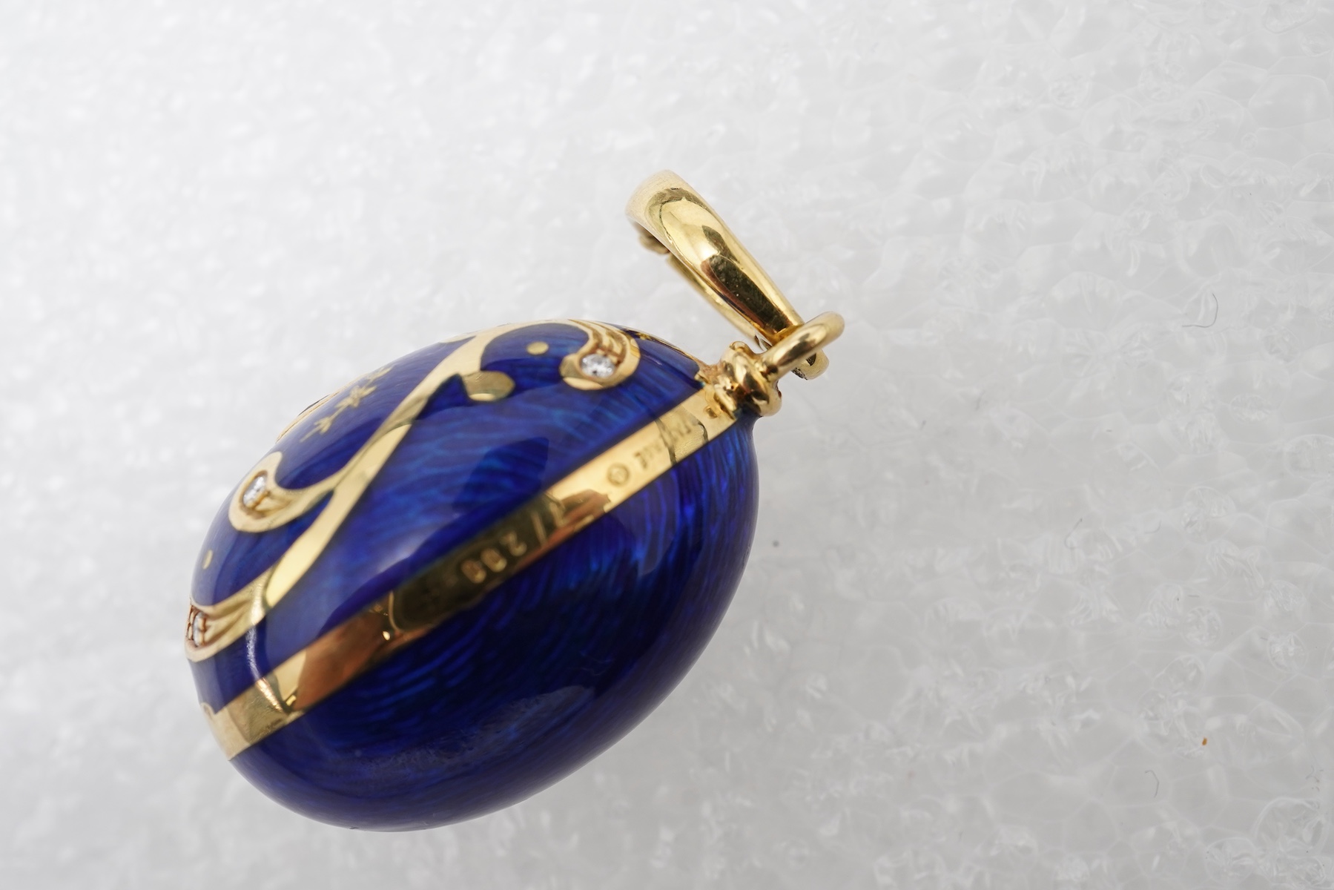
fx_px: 1668
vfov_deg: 29.9
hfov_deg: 43.6
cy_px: 445
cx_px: 667
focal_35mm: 45
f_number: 16
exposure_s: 1/125
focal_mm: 30
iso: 500
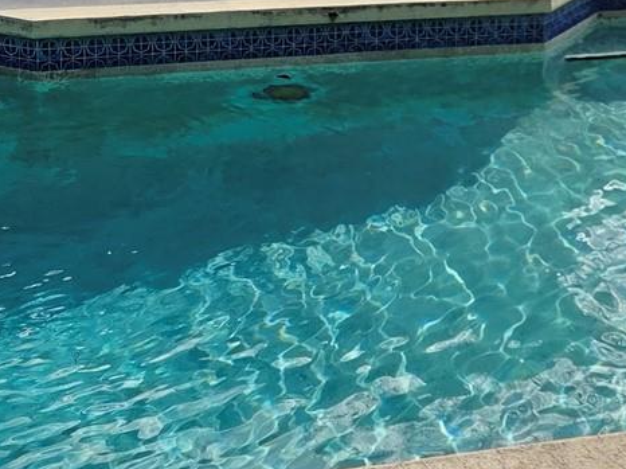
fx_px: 1428
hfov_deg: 24.7
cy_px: -58
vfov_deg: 17.9
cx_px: 339
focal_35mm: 79
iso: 80
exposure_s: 1/5545
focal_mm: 5.4
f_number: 1.8
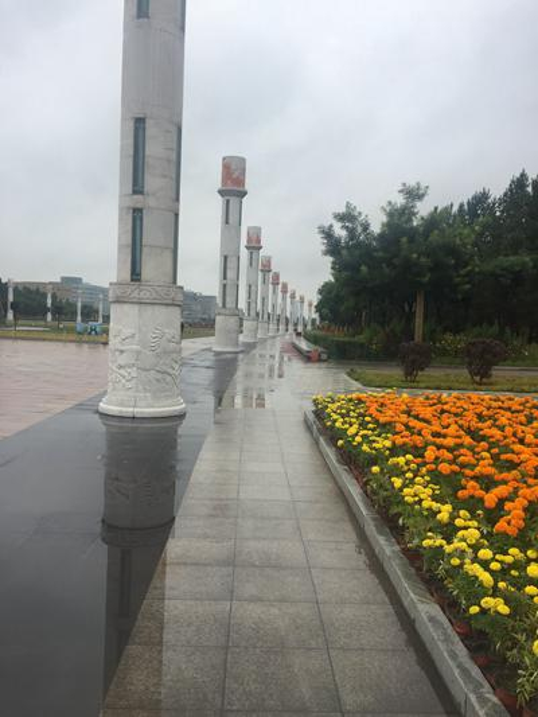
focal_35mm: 29
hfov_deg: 48.2
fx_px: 601
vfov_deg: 61.6
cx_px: 269
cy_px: 358
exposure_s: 1/659
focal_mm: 4.15
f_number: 2.2
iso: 32
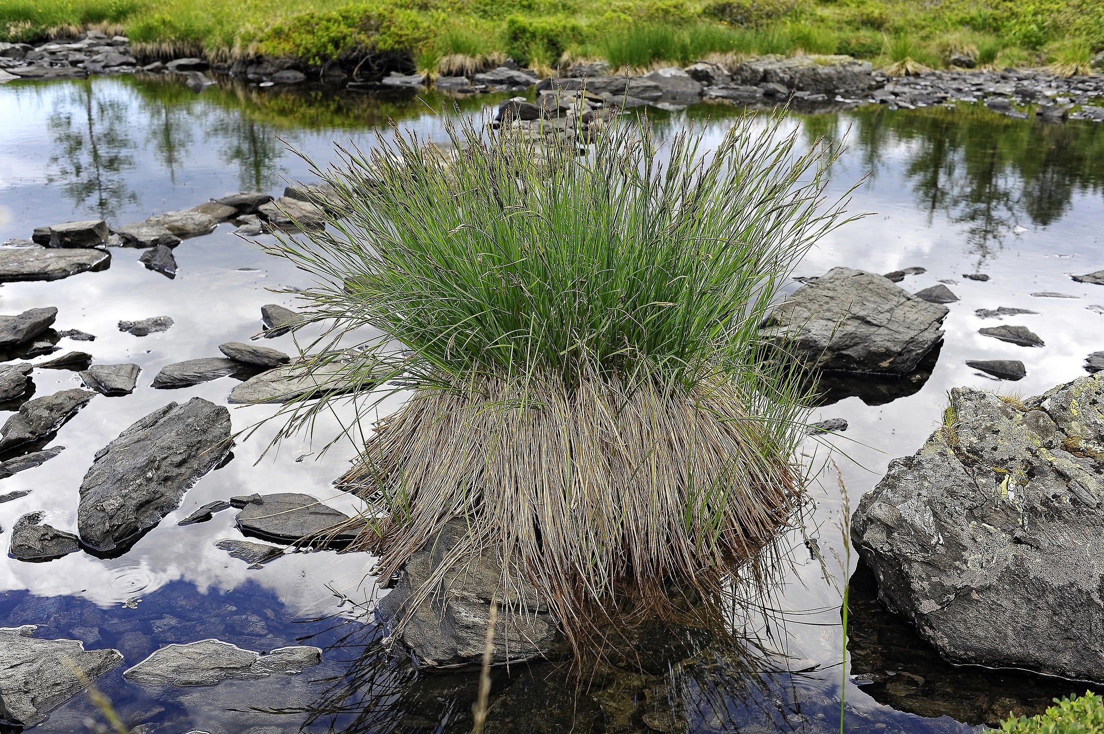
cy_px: 367
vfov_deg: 37.8
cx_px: 552
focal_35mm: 35
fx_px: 1072
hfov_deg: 54.5
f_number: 8
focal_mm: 35
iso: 200
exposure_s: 1/160
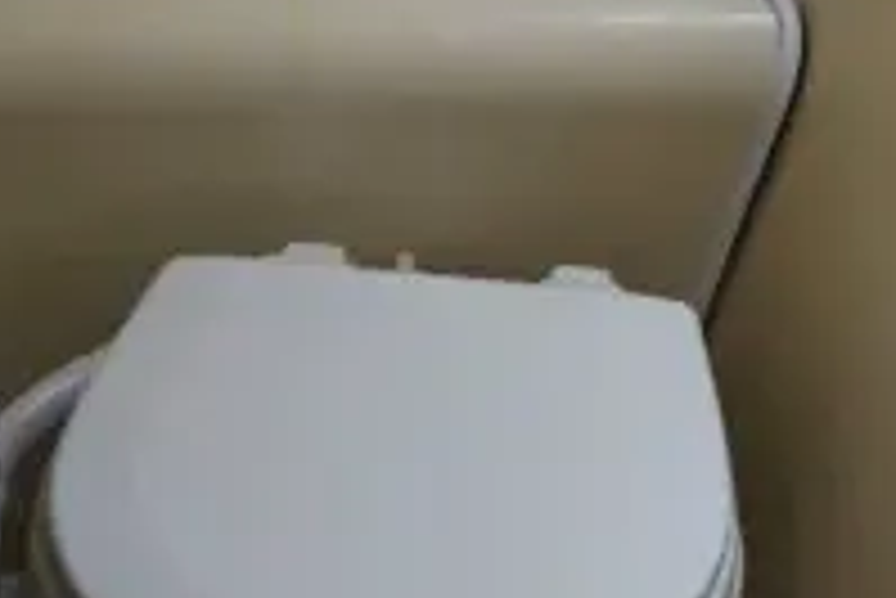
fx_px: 3362
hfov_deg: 14.8
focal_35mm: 135
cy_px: 56
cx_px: 1009
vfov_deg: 10.1
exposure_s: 1/80
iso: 400
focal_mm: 28
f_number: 4.5
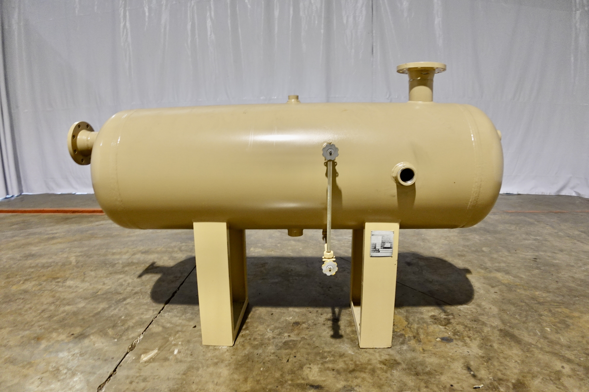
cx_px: 294
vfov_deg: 53.1
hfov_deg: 73.7
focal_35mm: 24
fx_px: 393
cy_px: 196
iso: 400
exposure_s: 1/30
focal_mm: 9.4
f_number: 1.8
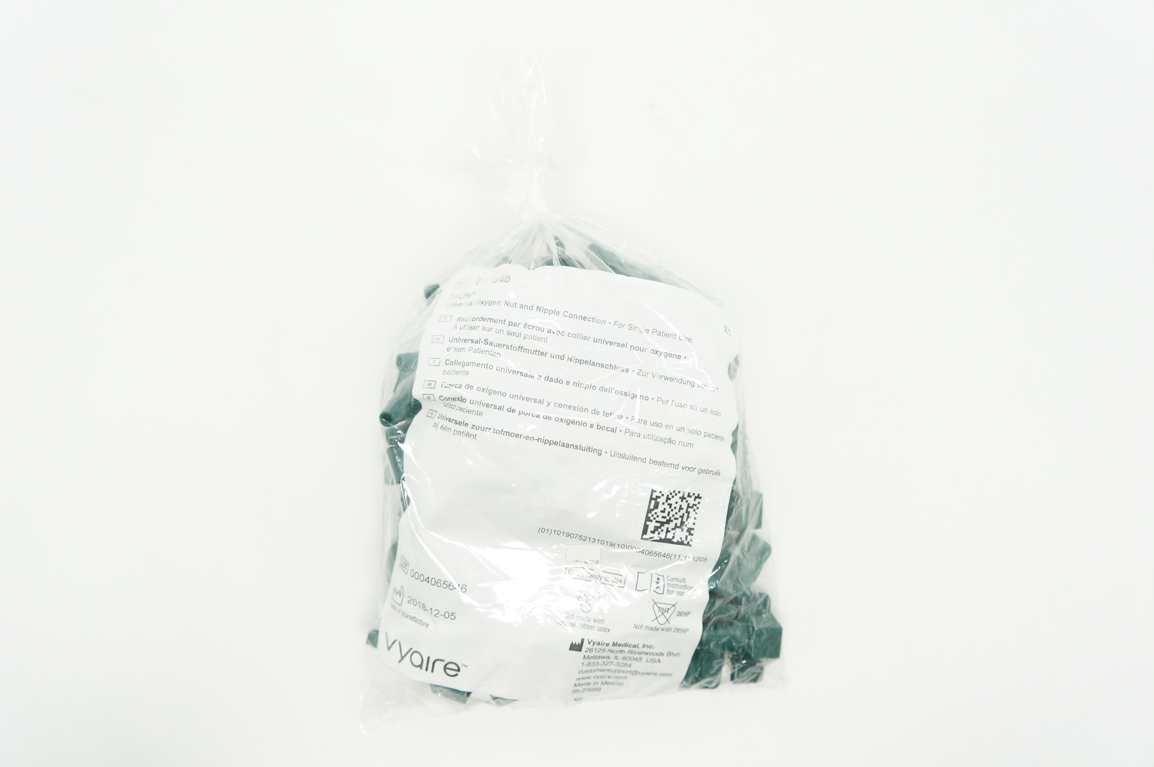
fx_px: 1105
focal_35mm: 34
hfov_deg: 55.2
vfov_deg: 38.3
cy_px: 384
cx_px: 577
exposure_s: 1/80
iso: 400
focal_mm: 23
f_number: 4.5
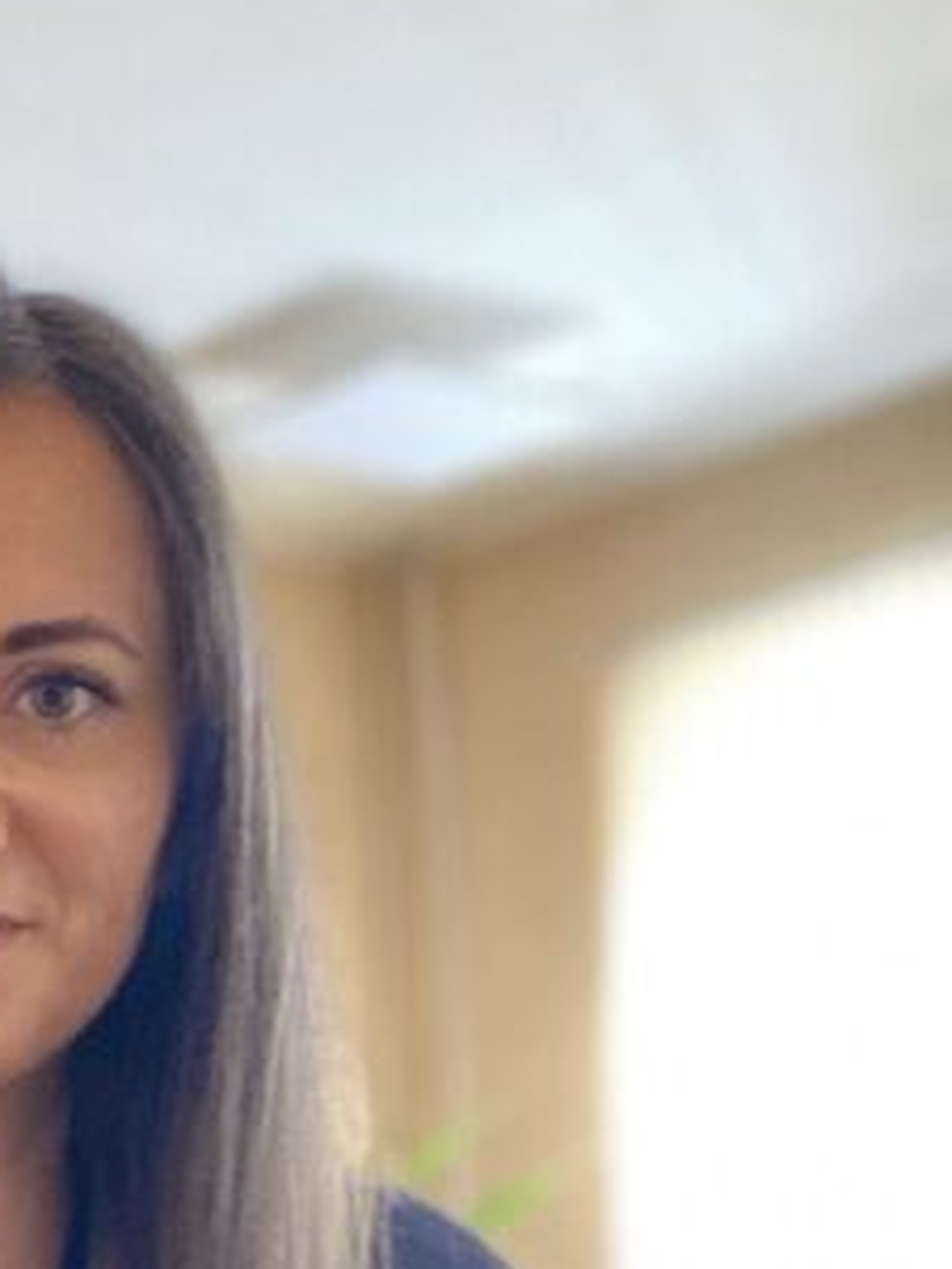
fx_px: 3738
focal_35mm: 102
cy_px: 1362
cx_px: -126
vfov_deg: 18.6
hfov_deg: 14.2
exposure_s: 1/60
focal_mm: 2.71
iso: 200
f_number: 2.2
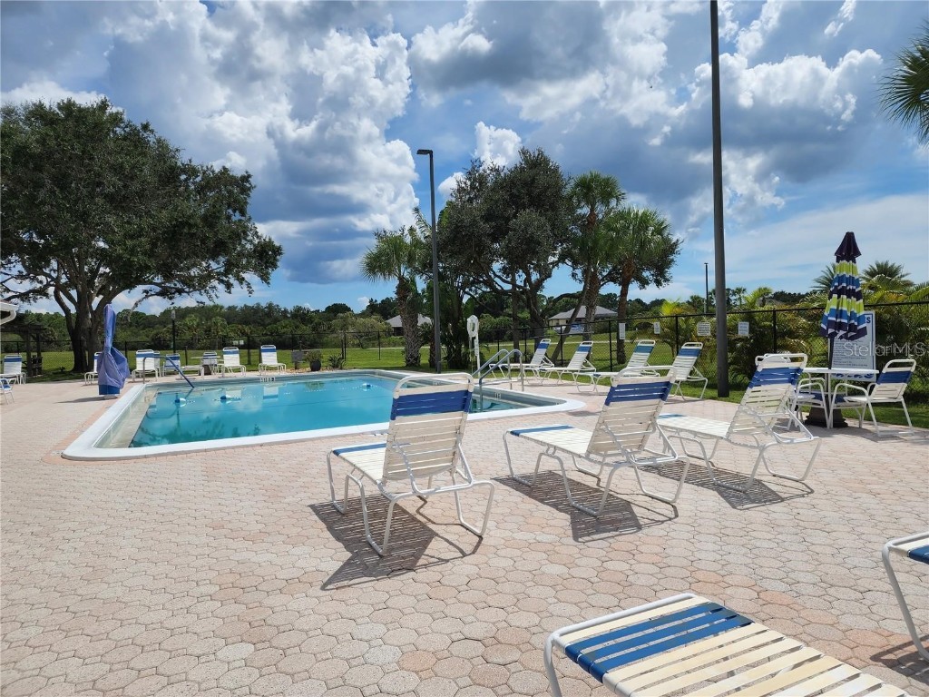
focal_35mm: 23
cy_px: 348
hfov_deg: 73.9
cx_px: 464
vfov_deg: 58.9
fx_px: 617
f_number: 1.8
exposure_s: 1/2277
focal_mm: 6.4
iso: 12
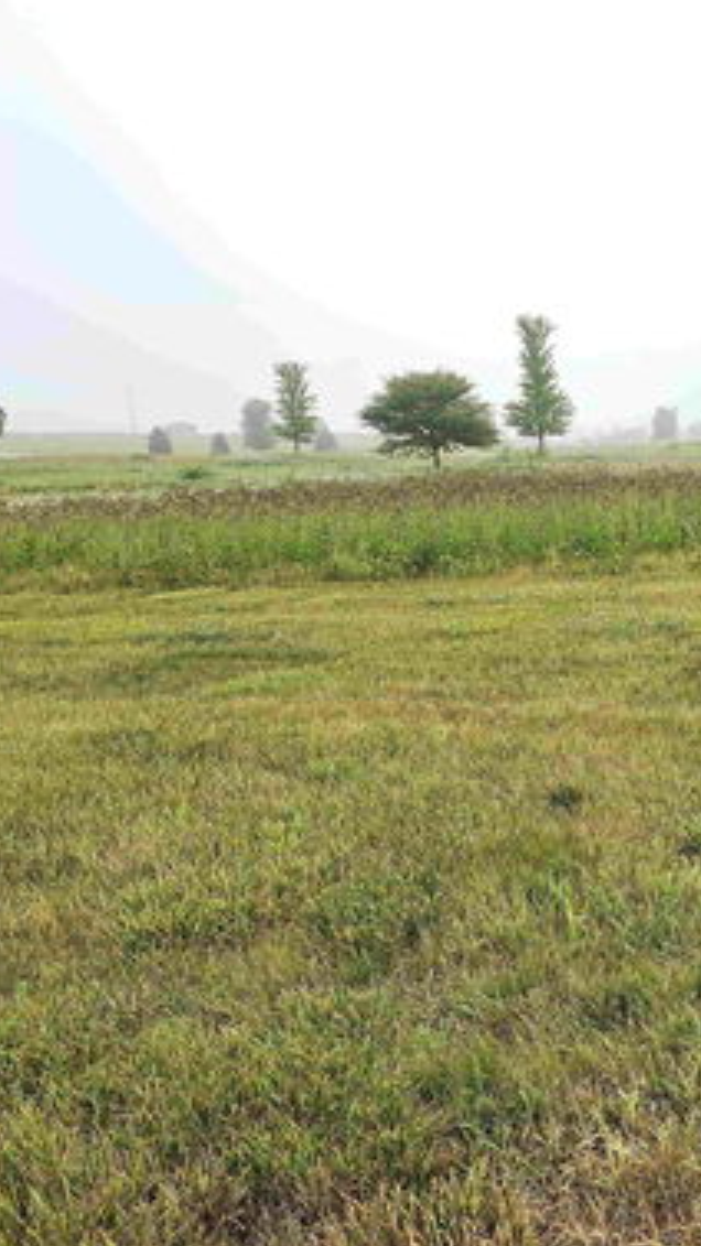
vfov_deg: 58.0
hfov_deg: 32.6
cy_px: 621
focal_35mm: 34
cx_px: 651
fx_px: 1124
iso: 25
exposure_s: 1/245
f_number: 1.8
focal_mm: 5.4
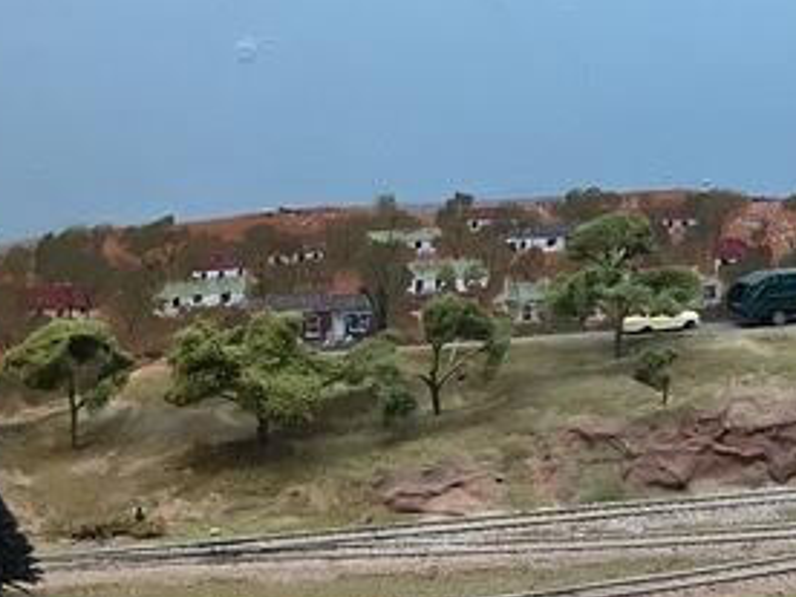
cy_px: 398
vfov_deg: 17.5
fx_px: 1932
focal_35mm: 84
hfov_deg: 21.2
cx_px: 1018
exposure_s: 1/33
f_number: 2.2
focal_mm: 4.15
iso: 80
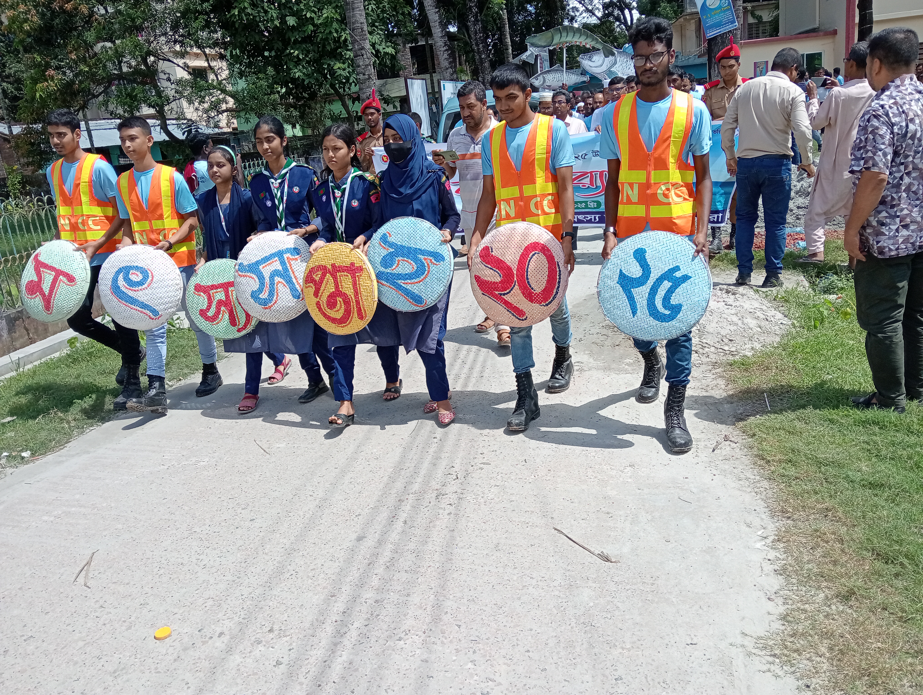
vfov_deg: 49.9
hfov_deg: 63.4
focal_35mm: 28
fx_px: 748
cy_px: 348
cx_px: 462
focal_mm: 3.98
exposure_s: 1/800
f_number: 1.8
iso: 102
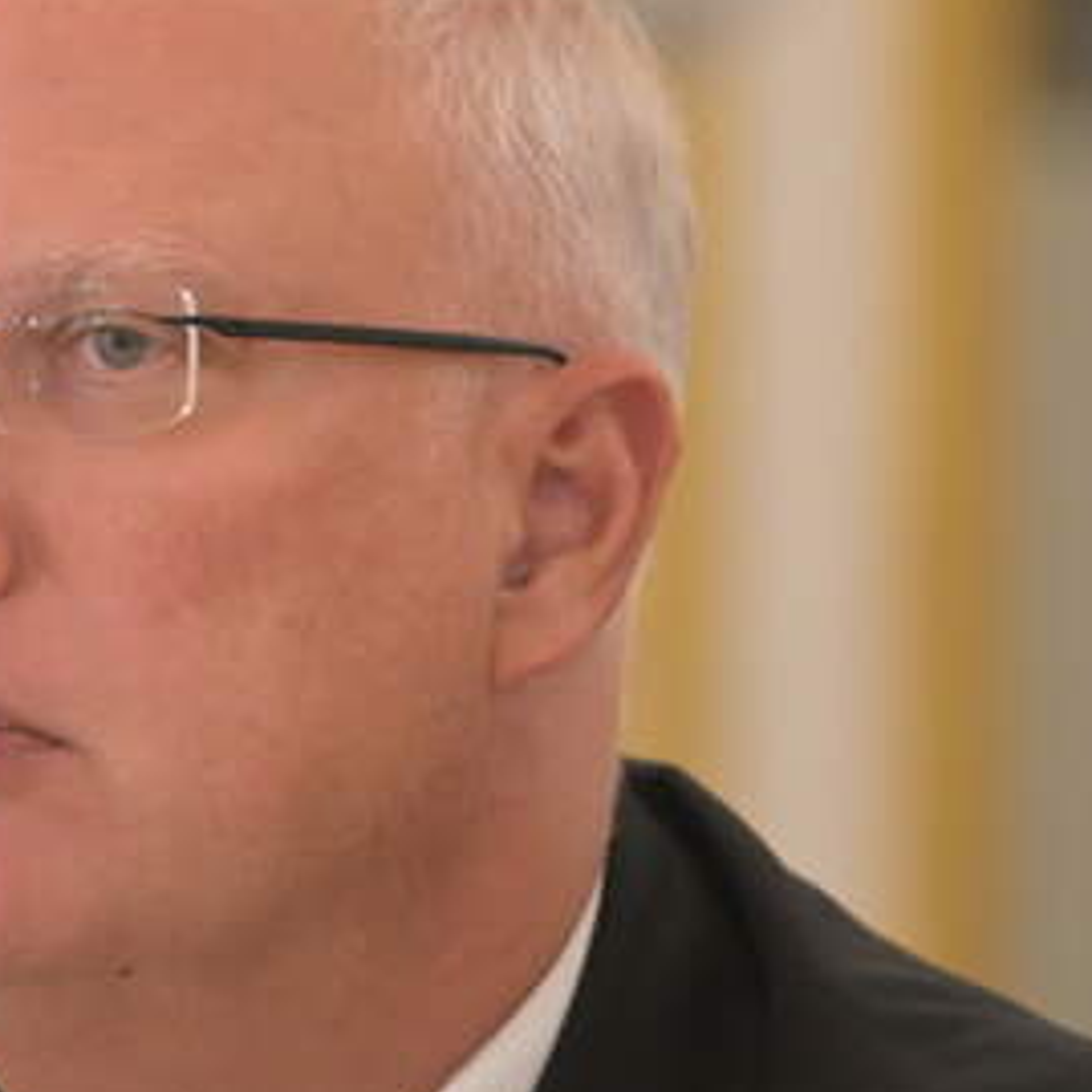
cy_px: 459
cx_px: 32
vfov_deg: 1.5
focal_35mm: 1173
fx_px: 41865
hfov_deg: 1.5
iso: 4000
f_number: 5
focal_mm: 400
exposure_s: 1/320
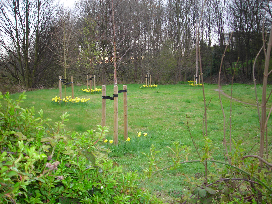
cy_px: 102
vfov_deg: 37.7
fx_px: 299
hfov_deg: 49.0
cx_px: 136
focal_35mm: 38
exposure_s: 1/30
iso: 50
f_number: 3.2
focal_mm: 6.3
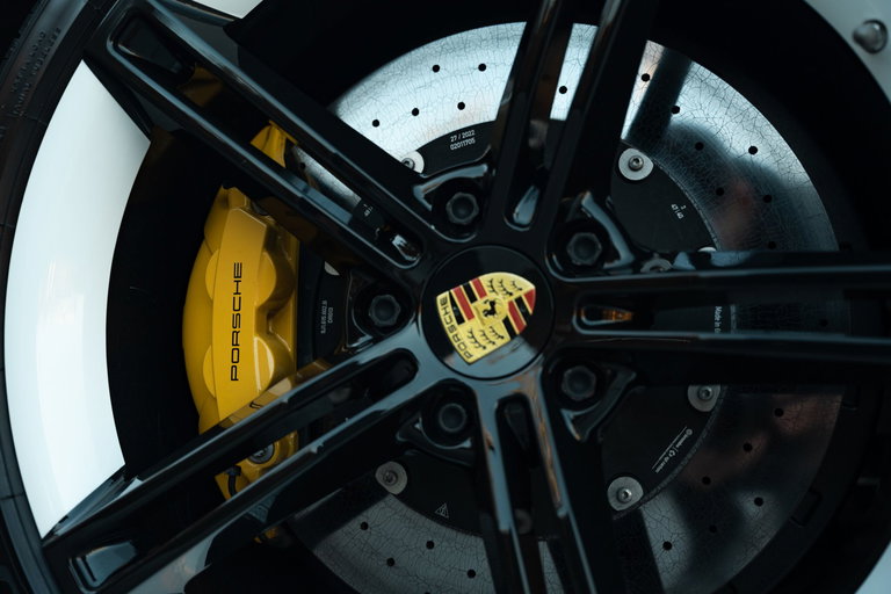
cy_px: 297
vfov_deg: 31.3
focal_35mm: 43
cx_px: 446
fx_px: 1059
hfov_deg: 45.6
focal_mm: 42.8
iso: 200
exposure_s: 1/125
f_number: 2.8
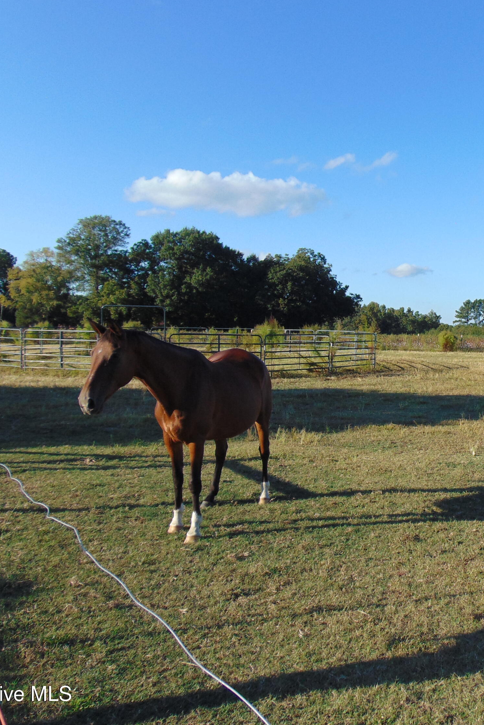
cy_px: 361
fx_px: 706
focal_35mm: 35
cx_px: 404
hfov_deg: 36.3
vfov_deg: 54.4
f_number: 3
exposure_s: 1/1000
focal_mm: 4.5
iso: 80
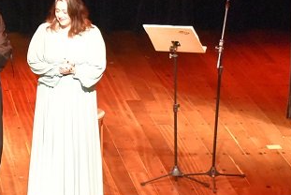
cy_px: 100
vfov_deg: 6.2
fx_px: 1796
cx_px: -1
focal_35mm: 222
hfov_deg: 9.2
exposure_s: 1/60
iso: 5600
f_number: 5.3
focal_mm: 46
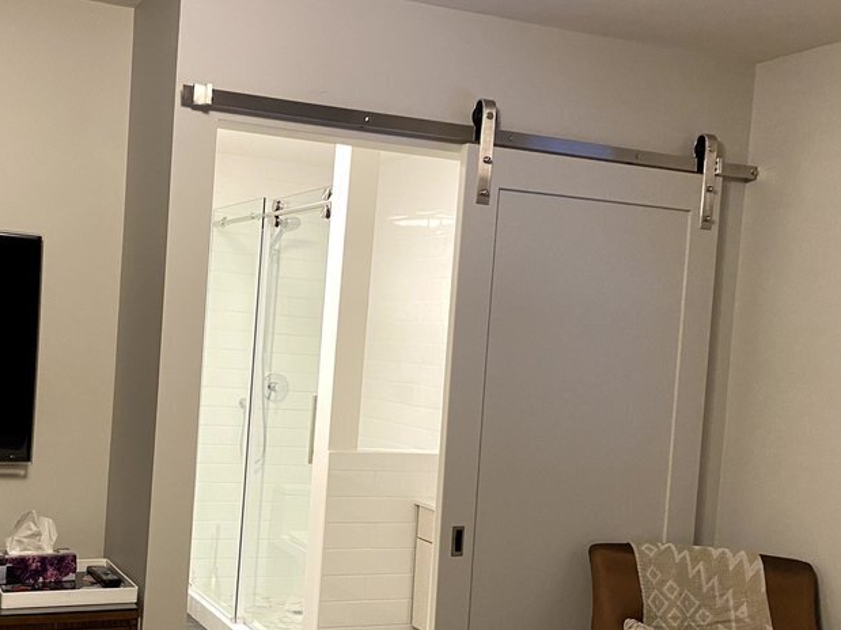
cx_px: 243
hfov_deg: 42.9
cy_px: 391
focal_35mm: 43
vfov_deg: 33.4
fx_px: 1044
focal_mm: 4.25
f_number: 1.8
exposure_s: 1/60
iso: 250
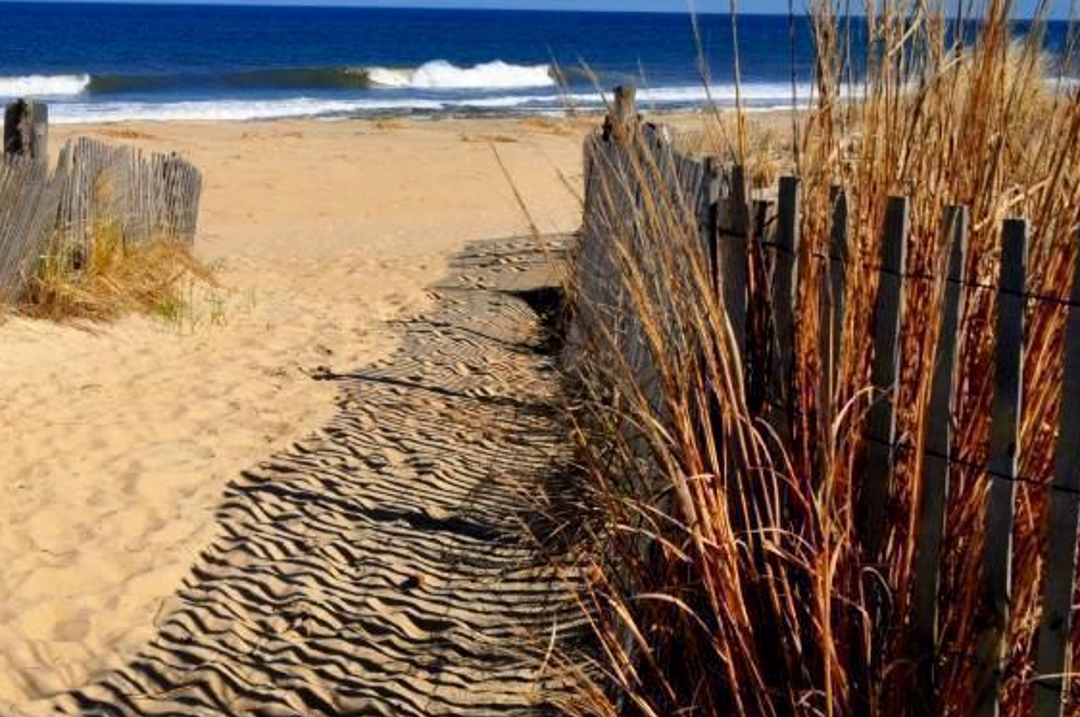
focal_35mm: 63
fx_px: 1887
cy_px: 81
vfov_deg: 21.1
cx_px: 102
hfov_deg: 30.5
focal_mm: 22
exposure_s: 1/500
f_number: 11
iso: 200
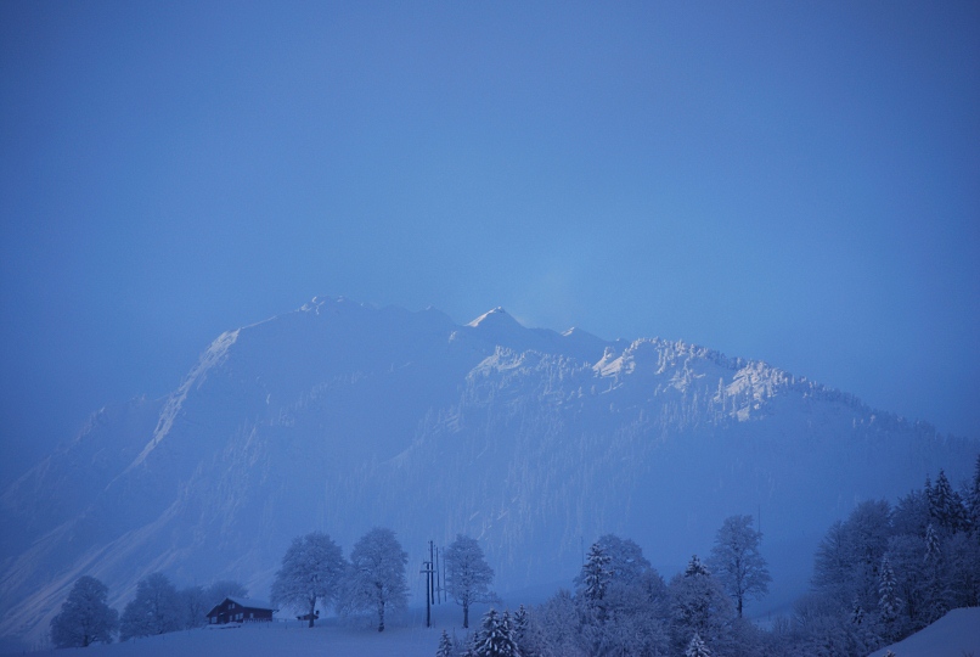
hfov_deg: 11.0
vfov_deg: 7.3
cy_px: 328
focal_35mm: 188
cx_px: 490
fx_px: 5112
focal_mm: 125
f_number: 5.6
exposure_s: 1/500
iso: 140
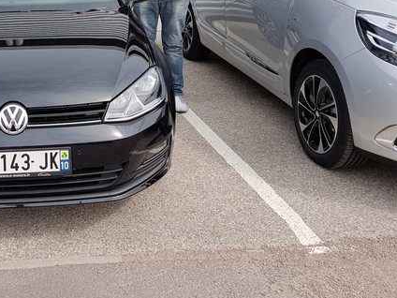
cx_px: 32
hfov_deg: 36.3
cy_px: 38
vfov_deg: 28.7
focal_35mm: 49
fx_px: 562
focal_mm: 4.2
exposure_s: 1/1328
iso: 40
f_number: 1.7
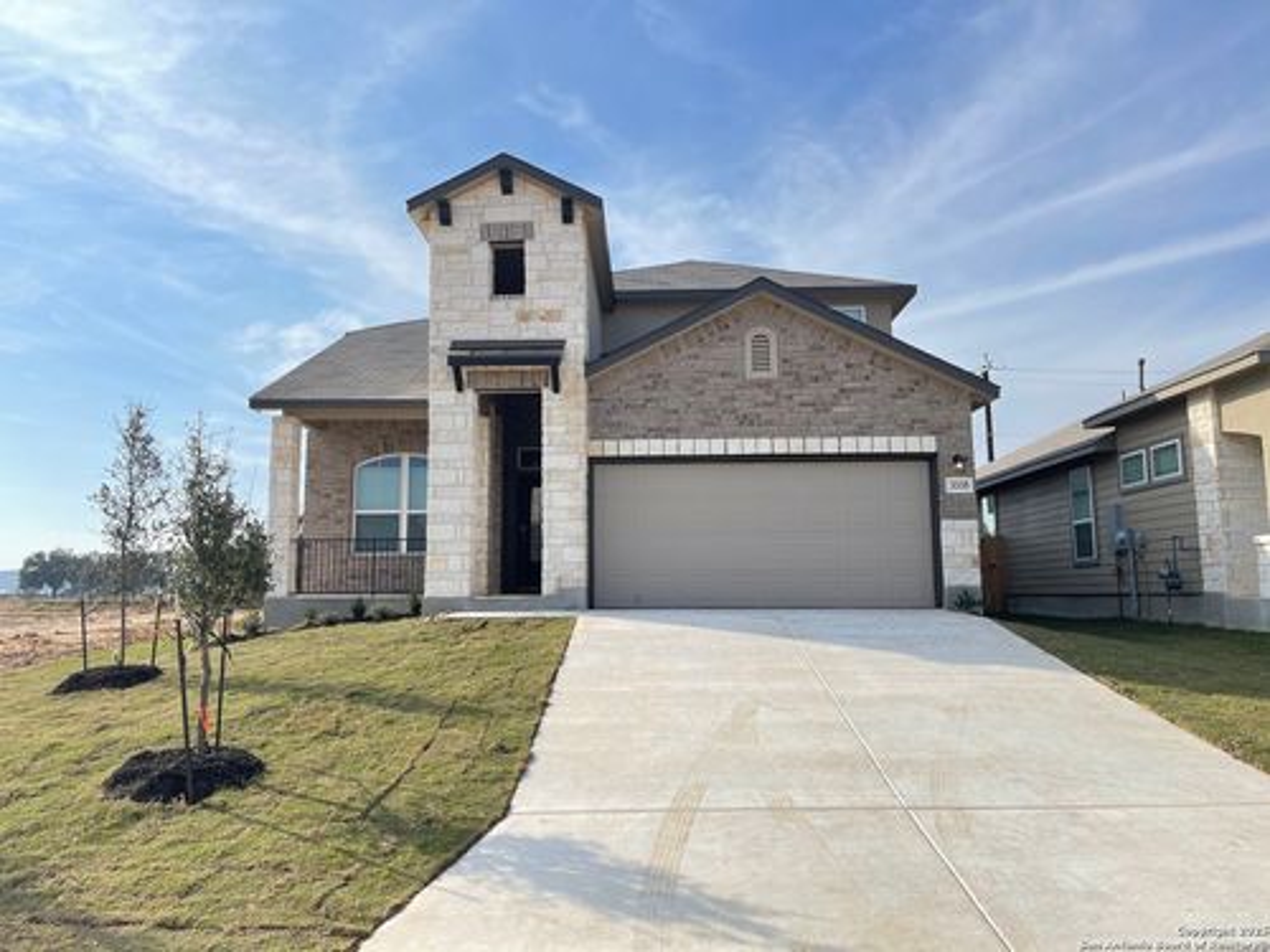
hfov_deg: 67.3
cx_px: 635
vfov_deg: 53.1
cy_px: 476
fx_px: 954
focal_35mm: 26
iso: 32
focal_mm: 5.1
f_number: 1.6
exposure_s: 1/1767
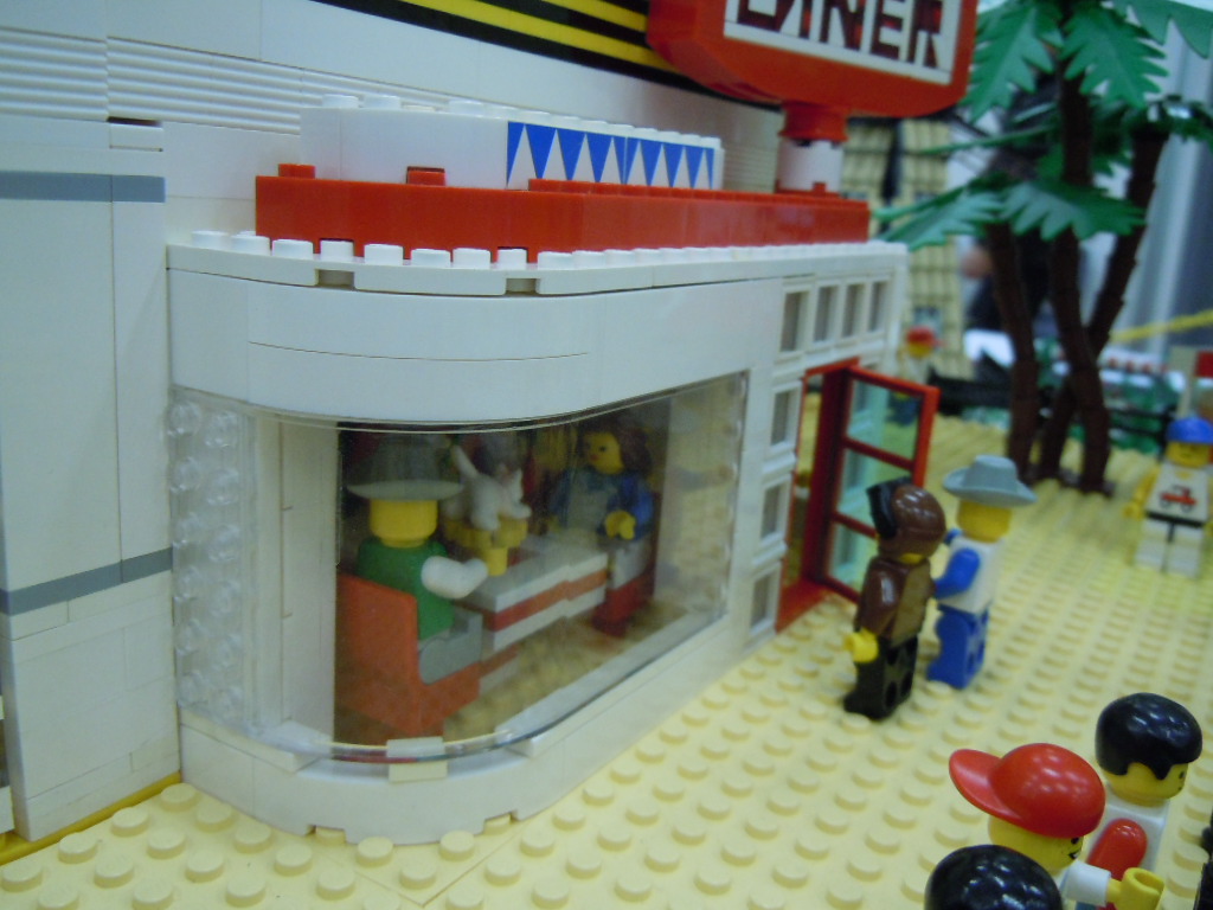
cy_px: 455
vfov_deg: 46.8
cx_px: 606
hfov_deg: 60.0
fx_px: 1051
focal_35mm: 30
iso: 400
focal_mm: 5.4
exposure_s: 1/50
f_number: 3.5
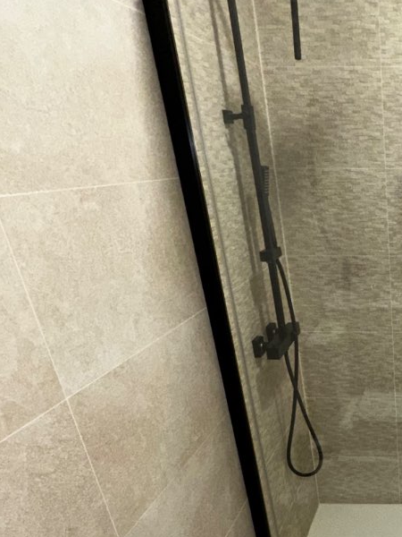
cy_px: 454
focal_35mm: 35
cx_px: 441
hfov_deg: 35.0
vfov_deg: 48.6
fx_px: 542
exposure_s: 1/100
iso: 100
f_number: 2.2
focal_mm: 2.22
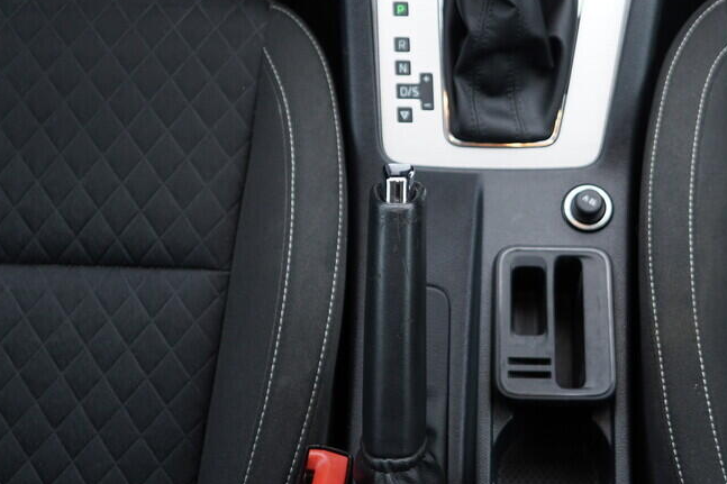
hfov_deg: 34.7
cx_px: 489
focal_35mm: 57
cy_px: 170
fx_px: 1151
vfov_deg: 23.7
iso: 200
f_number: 2.8
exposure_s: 1/40
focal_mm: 24
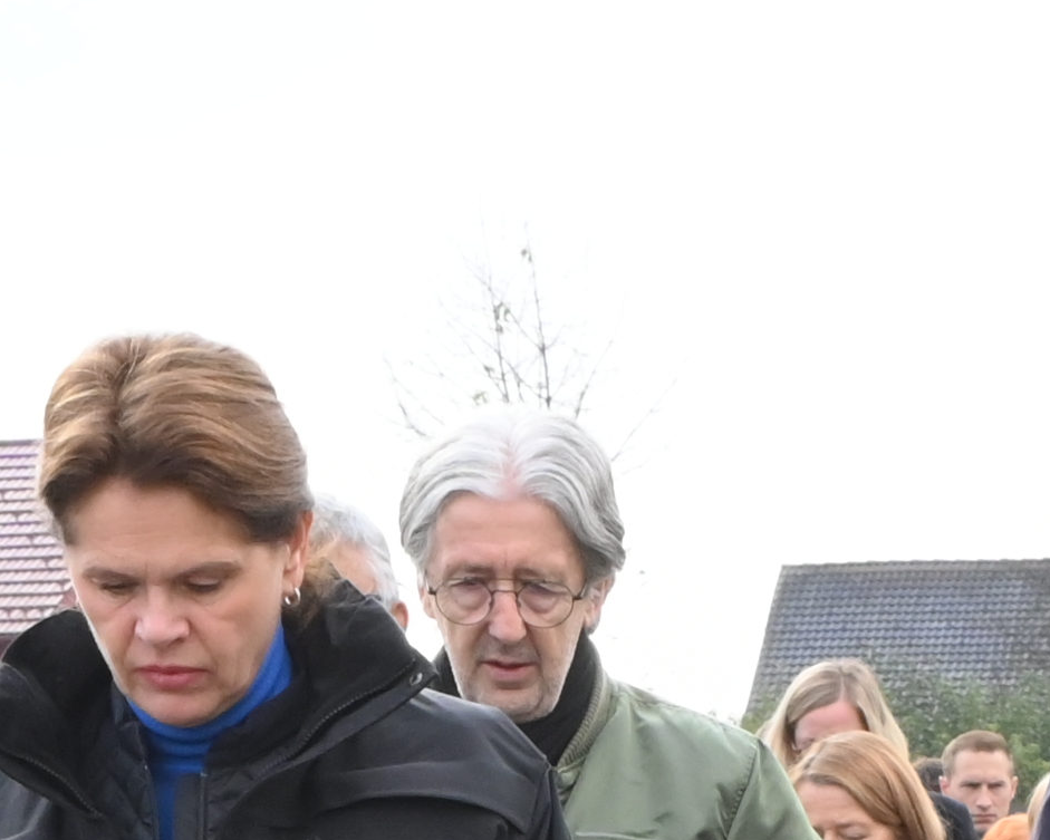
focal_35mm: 211
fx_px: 6558
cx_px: 1034
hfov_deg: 9.1
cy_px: 1616
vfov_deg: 7.1
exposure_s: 1/400
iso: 1600
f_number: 9
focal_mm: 35
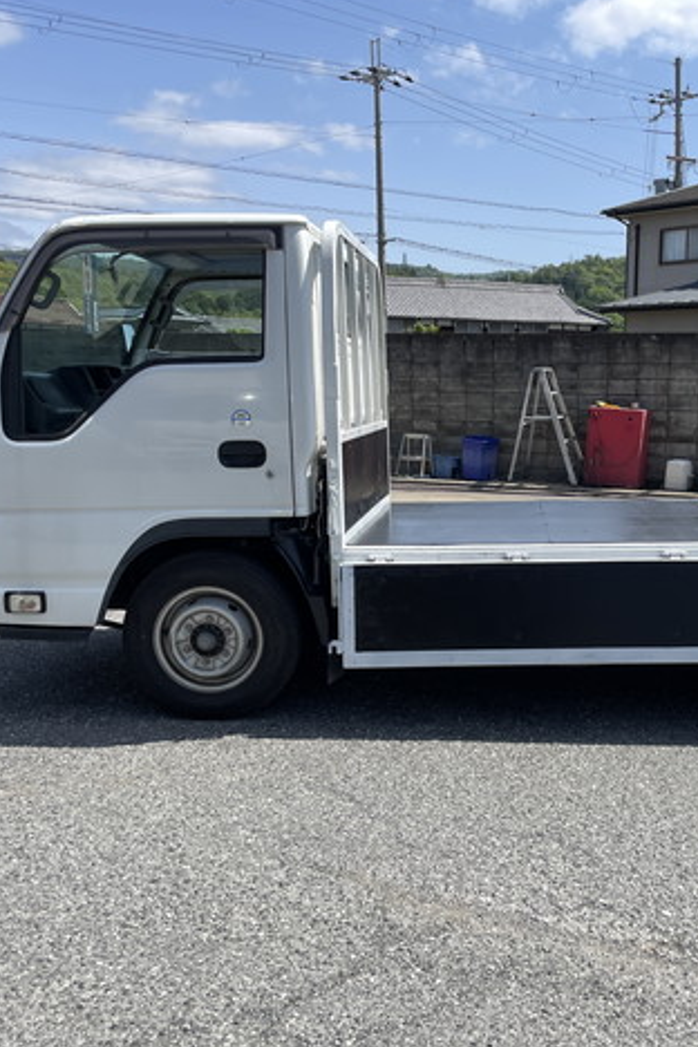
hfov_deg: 35.3
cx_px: 512
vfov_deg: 51.9
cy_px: 528
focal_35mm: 37
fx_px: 1076
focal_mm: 4.2
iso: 32
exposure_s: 1/3205
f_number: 1.6
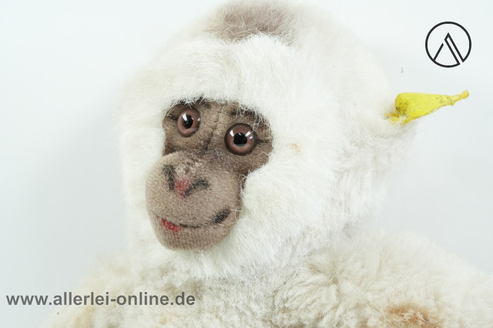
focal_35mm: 90
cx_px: 246
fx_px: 1232
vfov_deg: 15.2
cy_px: 164
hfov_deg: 22.6
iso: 2500
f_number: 16
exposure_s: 1/25
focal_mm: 90
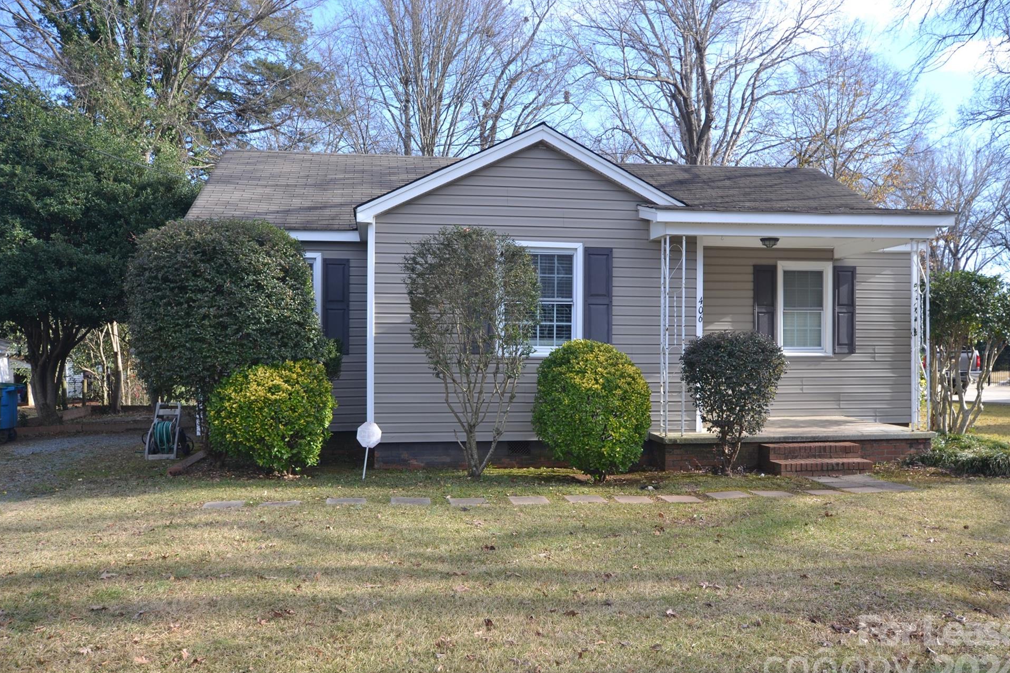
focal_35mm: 32
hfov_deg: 58.7
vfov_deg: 41.1
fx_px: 898
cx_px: 522
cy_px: 355
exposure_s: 1/100
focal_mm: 20
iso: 100
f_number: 6.3
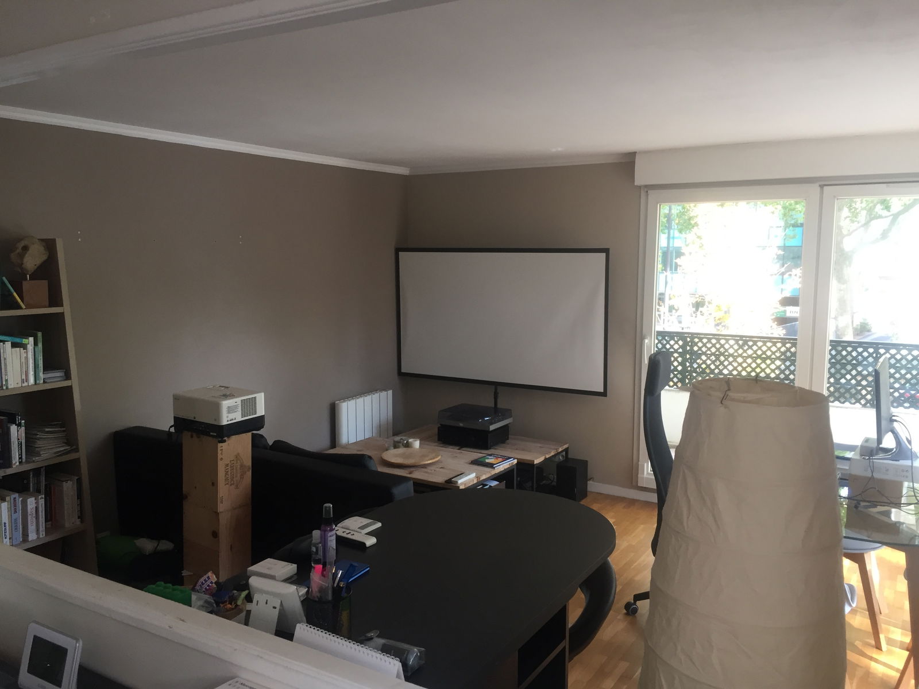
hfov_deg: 61.7
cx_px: 460
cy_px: 344
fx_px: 770
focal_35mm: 29
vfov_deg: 48.2
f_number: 2.2
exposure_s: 1/33
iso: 40
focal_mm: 4.15
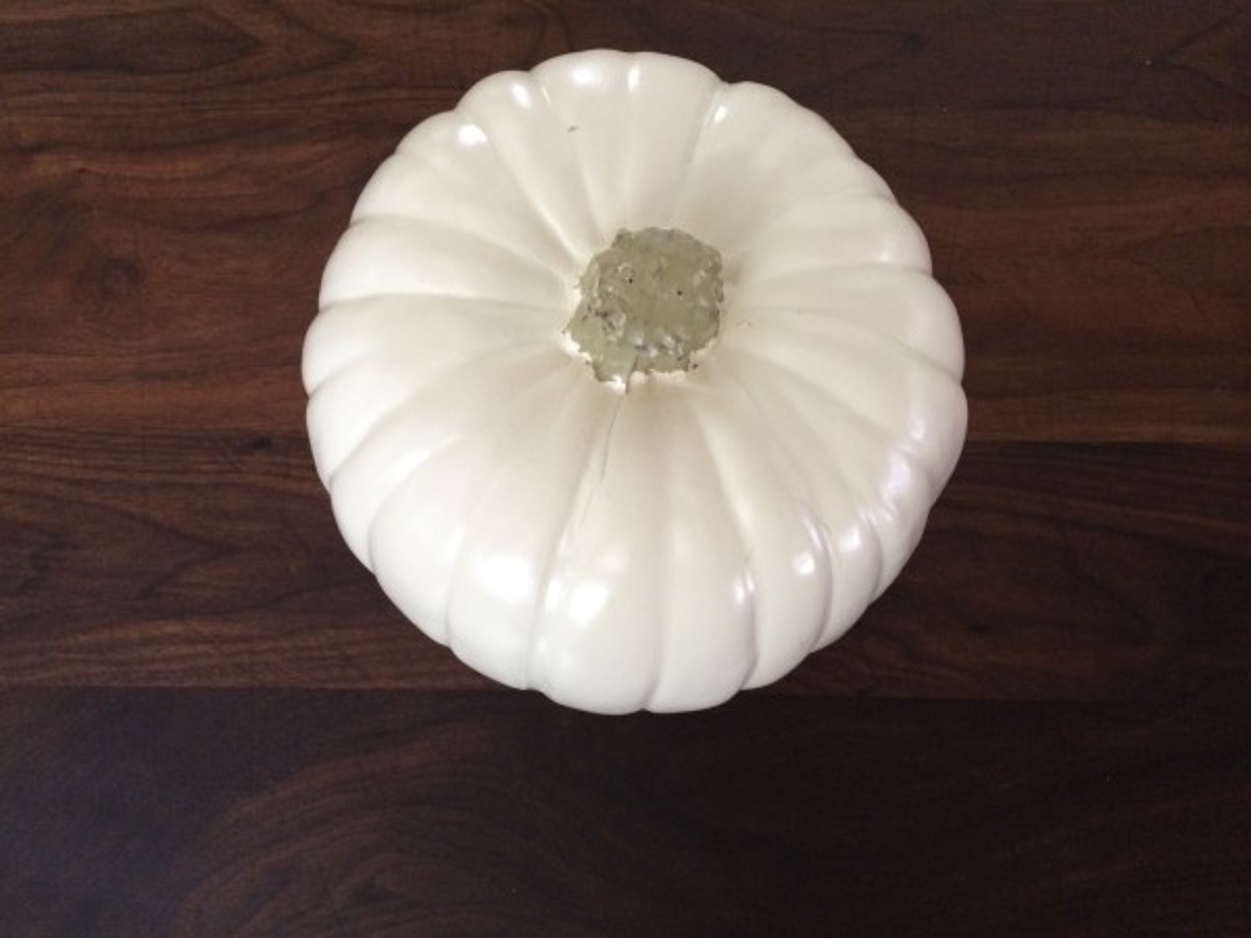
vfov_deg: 46.8
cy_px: 469
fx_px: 1084
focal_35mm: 30
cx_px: 626
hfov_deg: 60.0
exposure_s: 1/15
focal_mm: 4.12
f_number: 2.2
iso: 320
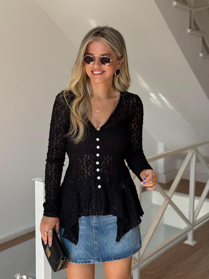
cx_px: 104
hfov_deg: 30.3
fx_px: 386
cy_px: 140
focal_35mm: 48
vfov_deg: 39.7
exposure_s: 1/347
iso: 64
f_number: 1.78
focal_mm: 6.76
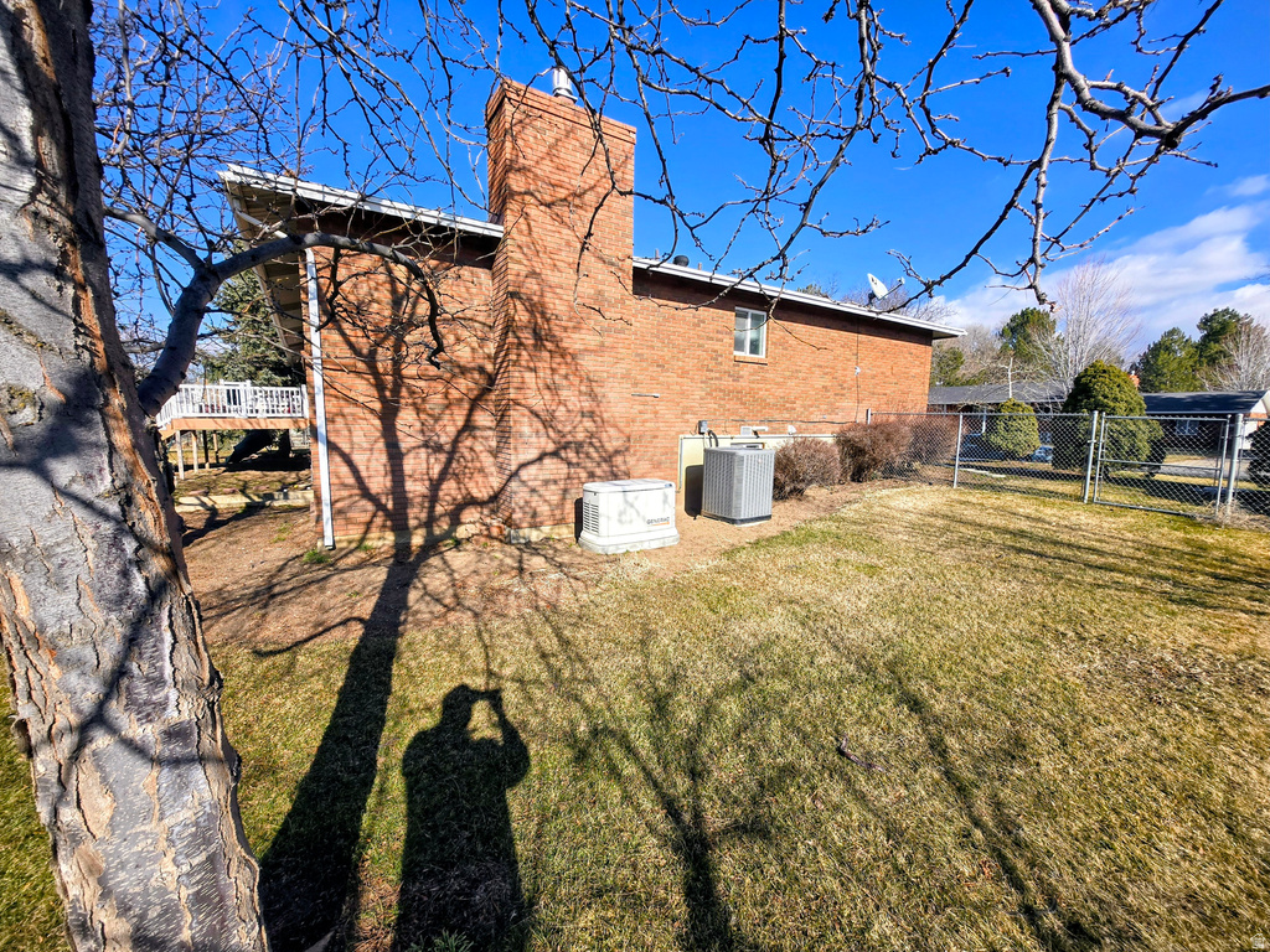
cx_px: 635
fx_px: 477
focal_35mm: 13
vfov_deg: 89.9
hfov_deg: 106.2
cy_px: 476
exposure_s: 1/897
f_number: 2.2
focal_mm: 1.7
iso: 25
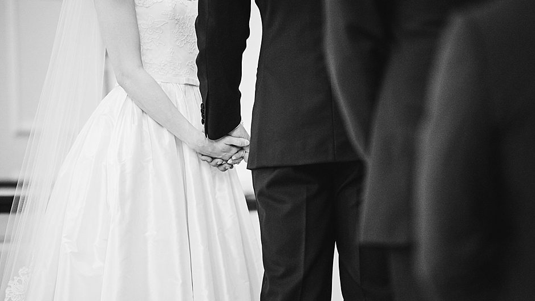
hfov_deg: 10.3
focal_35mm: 210
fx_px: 2980
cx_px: 268
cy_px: 166
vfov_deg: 5.8
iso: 1250
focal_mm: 200
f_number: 2.8
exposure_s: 1/500
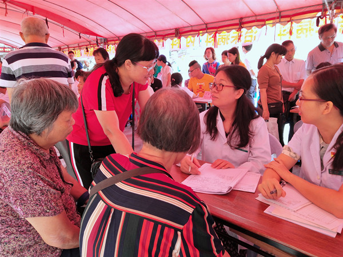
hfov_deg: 60.0
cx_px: 172
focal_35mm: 30
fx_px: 297
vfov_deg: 46.8
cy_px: 128
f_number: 1.8
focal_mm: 3.95
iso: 217
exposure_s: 1/50
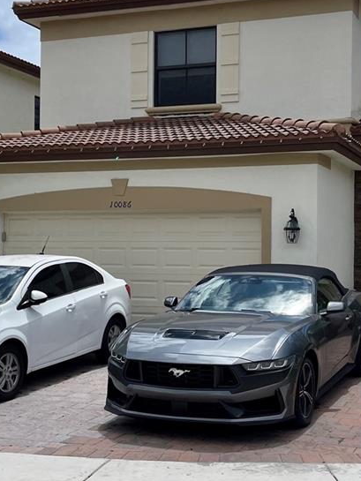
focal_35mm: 55
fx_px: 764
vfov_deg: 34.9
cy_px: 229
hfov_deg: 26.5
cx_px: 206
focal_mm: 5.1
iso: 32
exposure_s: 1/7407
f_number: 1.6
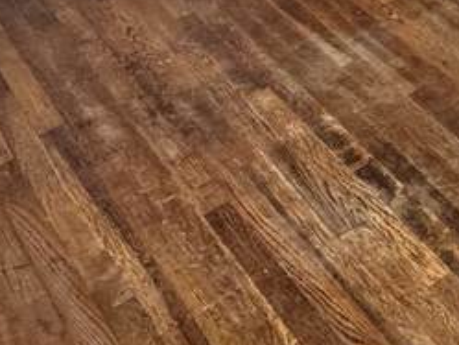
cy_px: -227
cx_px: 649
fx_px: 955
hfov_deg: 22.9
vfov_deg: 17.5
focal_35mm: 72
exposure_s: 1/60
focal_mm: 2.22
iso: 250
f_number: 2.2
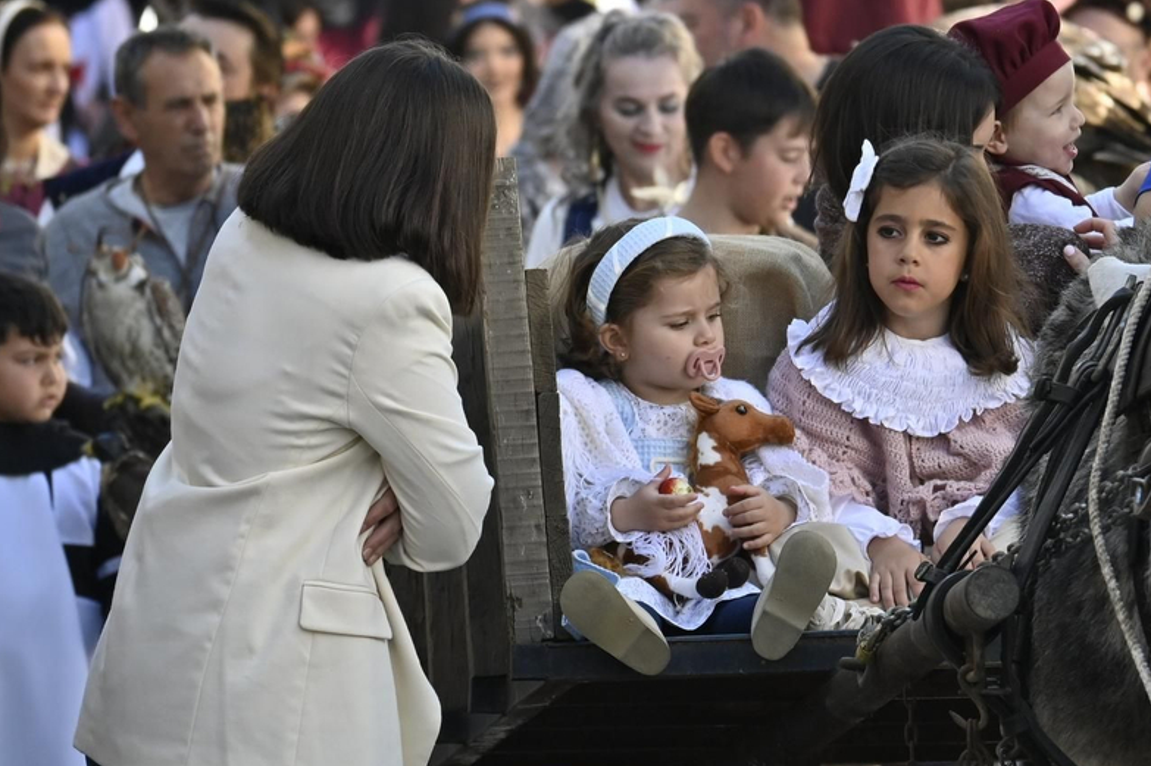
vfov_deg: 2.5
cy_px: 285
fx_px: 17637
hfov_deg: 3.7
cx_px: 763
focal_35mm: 552
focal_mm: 180
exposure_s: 1/500
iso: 320
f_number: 5.6
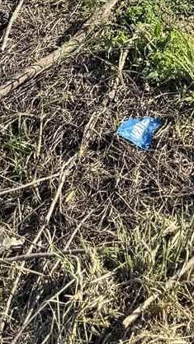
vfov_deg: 11.7
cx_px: 64
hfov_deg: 8.4
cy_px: -528
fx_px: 1317
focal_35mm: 144
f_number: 1.78
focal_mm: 6.76
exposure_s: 1/1818
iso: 80
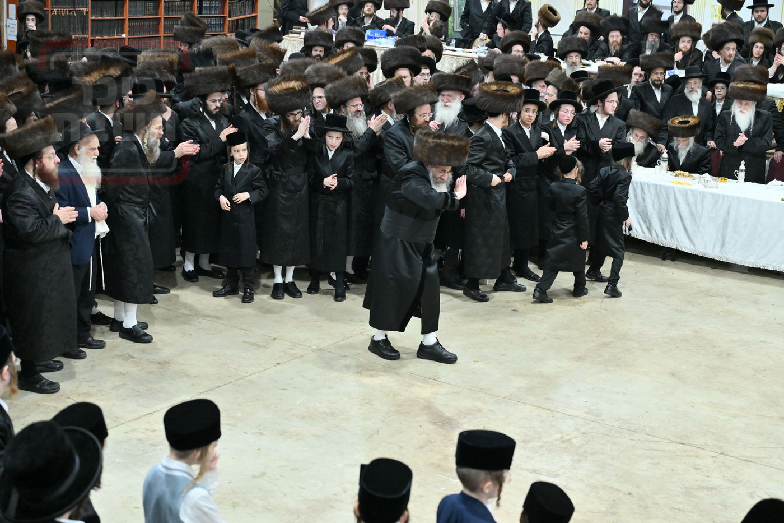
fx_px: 1241
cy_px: 262
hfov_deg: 35.1
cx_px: 392
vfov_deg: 23.8
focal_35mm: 57
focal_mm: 57
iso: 5000
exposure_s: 1/320
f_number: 4
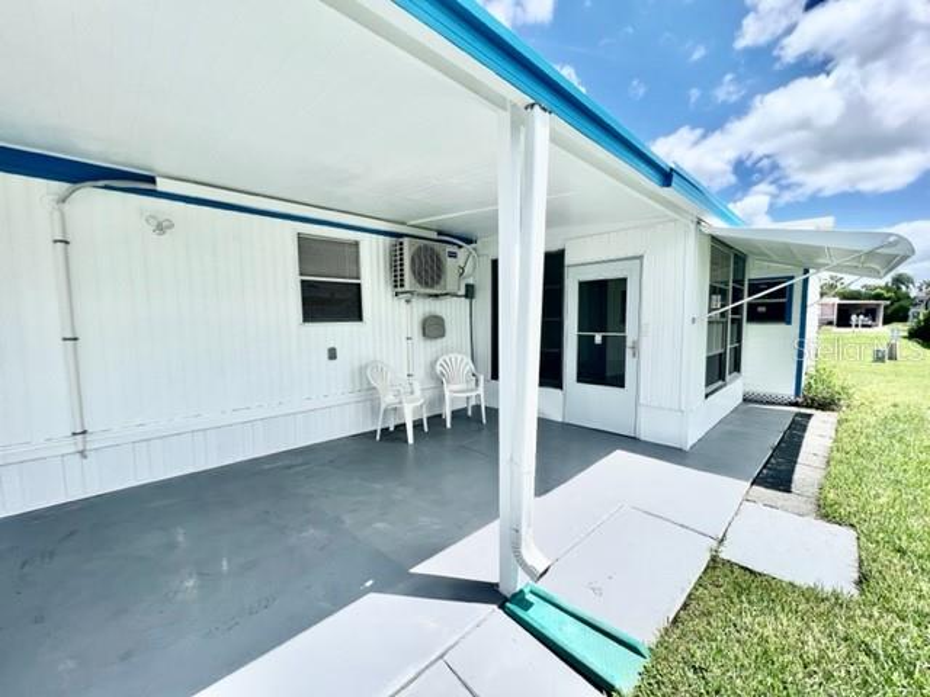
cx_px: 465
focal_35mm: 13
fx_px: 349
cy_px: 348
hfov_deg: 106.2
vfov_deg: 89.9
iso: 32
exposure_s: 1/995
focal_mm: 1.57
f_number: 1.8
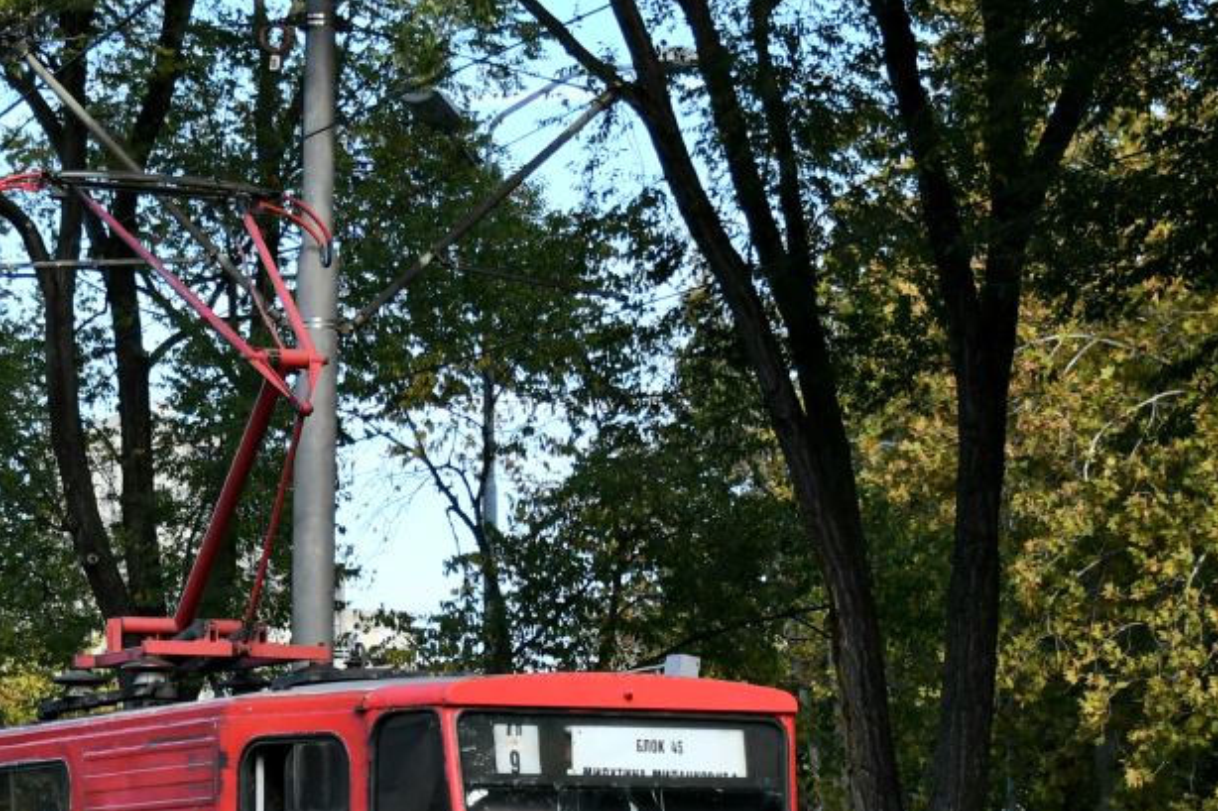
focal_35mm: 108
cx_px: 113
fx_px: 3653
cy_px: 812
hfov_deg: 18.6
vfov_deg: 12.5
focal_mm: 34
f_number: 5
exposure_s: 1/667
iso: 200
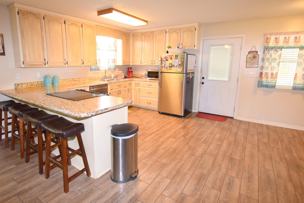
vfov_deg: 64.5
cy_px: 93
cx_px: 137
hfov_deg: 86.6
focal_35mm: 19
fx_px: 160
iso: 800
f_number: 4.5
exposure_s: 1/80
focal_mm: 10
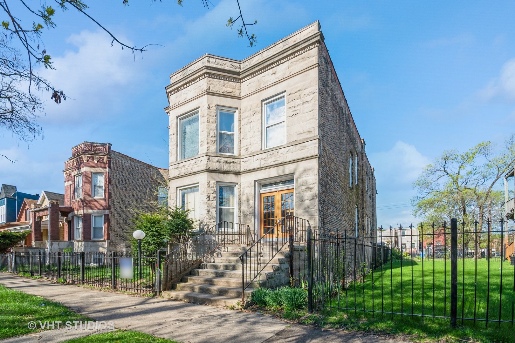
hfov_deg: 100.4
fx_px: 215
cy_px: 172
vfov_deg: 77.3
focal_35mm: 15
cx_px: 258
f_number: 8
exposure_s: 1/125
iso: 100
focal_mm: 10
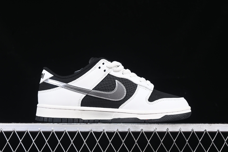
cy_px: 76
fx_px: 475
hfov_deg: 27.0
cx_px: 114
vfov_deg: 18.2
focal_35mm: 75
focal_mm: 50
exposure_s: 1/60
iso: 160
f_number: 7.1
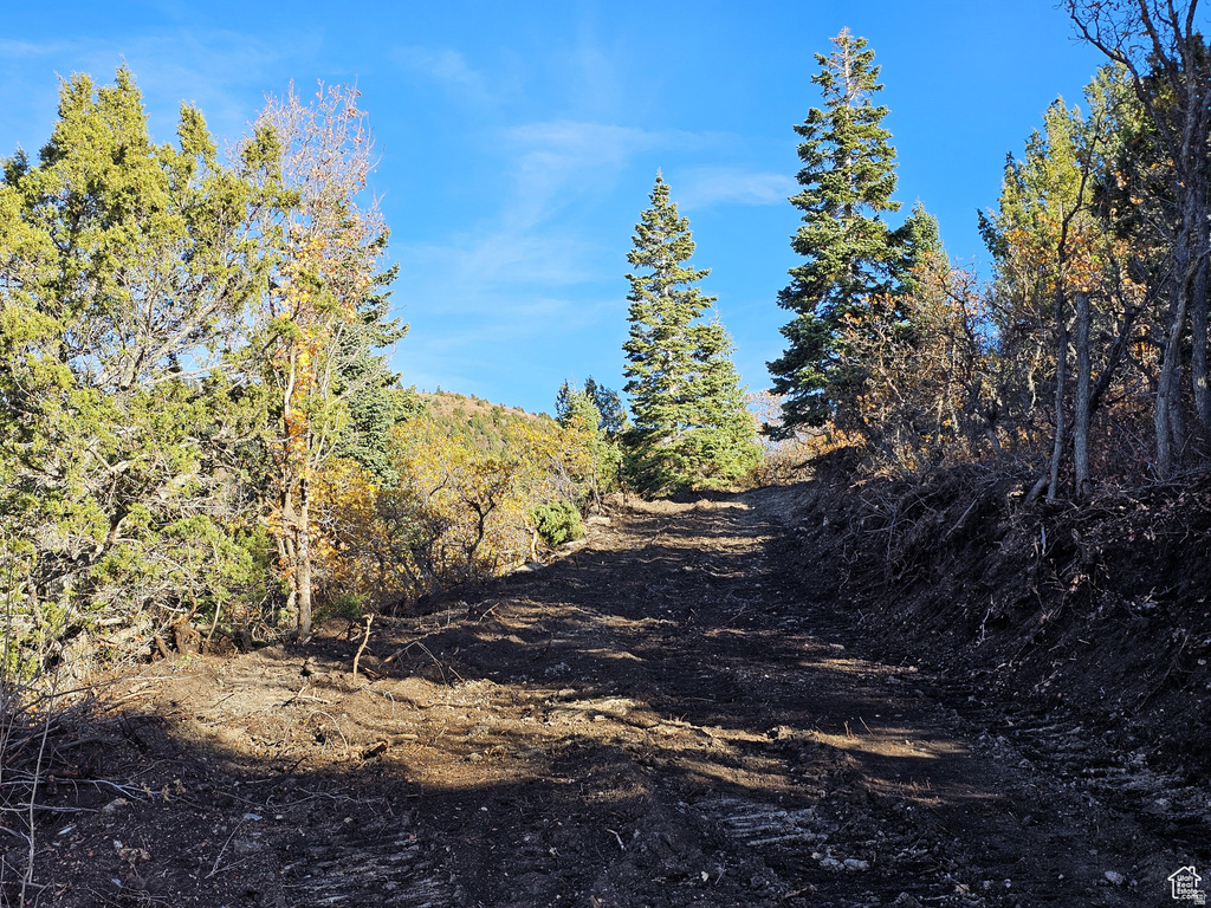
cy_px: 454
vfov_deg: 58.9
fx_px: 805
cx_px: 606
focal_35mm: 23
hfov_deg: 73.9
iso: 10
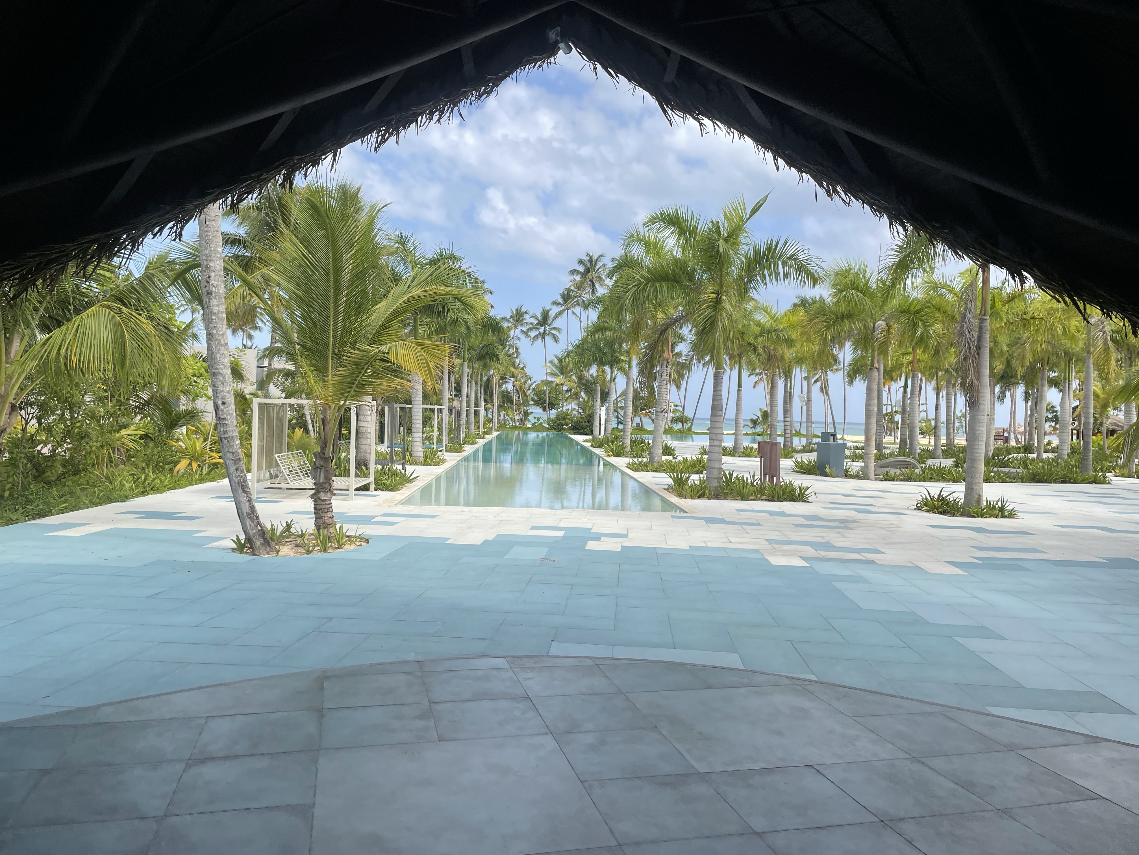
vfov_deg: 53.1
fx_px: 856
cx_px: 570
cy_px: 428
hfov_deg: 67.3
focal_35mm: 26
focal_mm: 4.2
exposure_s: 1/2132
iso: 32
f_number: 1.6
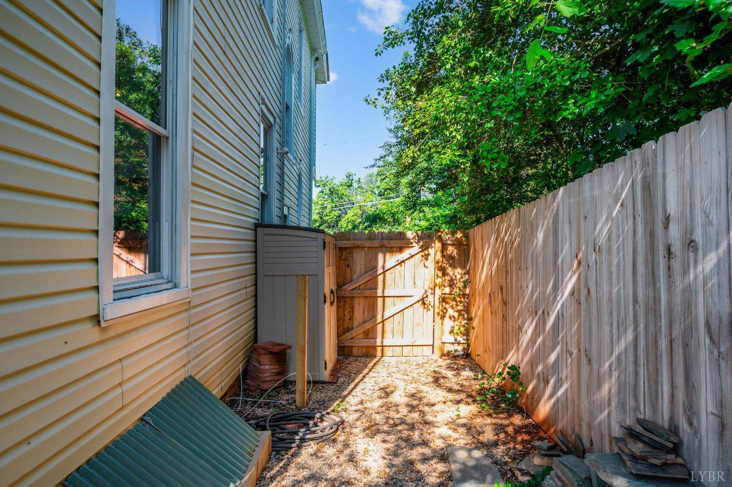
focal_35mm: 22
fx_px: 447
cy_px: 244
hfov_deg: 78.6
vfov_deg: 57.1
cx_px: 366
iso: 800
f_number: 5.6
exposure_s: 1/1000
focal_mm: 22
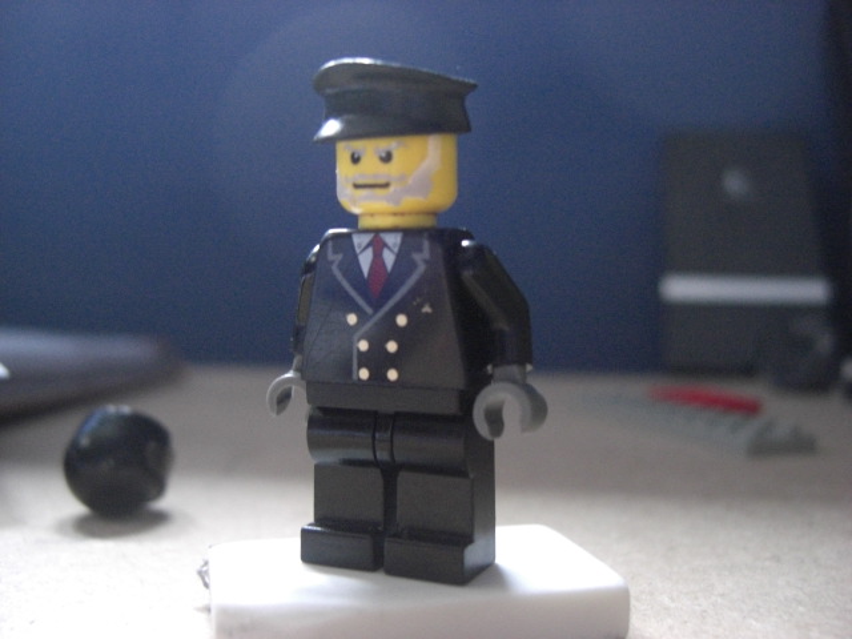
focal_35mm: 38
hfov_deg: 49.0
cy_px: 320
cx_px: 426
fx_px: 935
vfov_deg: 37.7
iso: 800
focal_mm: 7.9
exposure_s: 1/13
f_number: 2.8
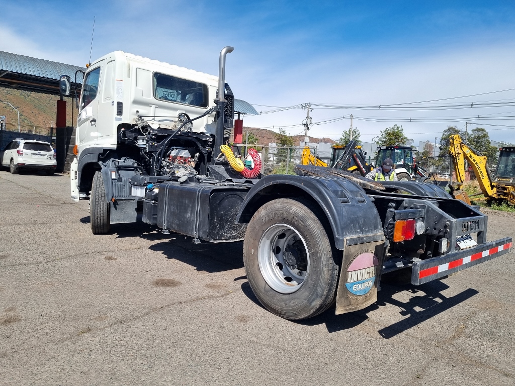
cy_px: 193
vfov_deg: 53.1
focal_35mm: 26
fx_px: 387
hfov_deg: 67.3
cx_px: 258
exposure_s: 1/3128
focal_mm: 5.4
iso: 50
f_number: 1.8
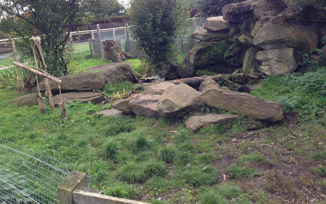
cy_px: 86
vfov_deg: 35.3
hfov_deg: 54.0
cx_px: 164
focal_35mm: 36
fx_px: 320
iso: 50
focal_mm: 4.12
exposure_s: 1/268
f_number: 2.4
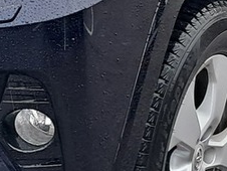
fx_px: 1129
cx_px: -52
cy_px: -39
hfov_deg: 11.2
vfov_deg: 8.5
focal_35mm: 172
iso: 80
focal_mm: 4
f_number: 1.8
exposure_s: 1/50
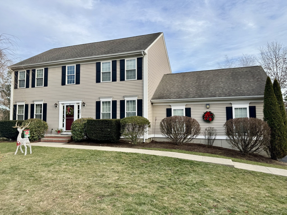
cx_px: 144
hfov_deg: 71.6
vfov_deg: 56.8
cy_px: 108
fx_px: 199
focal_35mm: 24
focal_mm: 6.76
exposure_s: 1/1425
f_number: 1.78
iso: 80
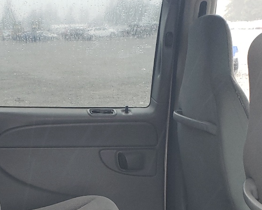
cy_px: 197
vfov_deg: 20.5
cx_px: 79
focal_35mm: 73
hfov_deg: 25.9
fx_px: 566
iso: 124
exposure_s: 1/60.2
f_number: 1.5
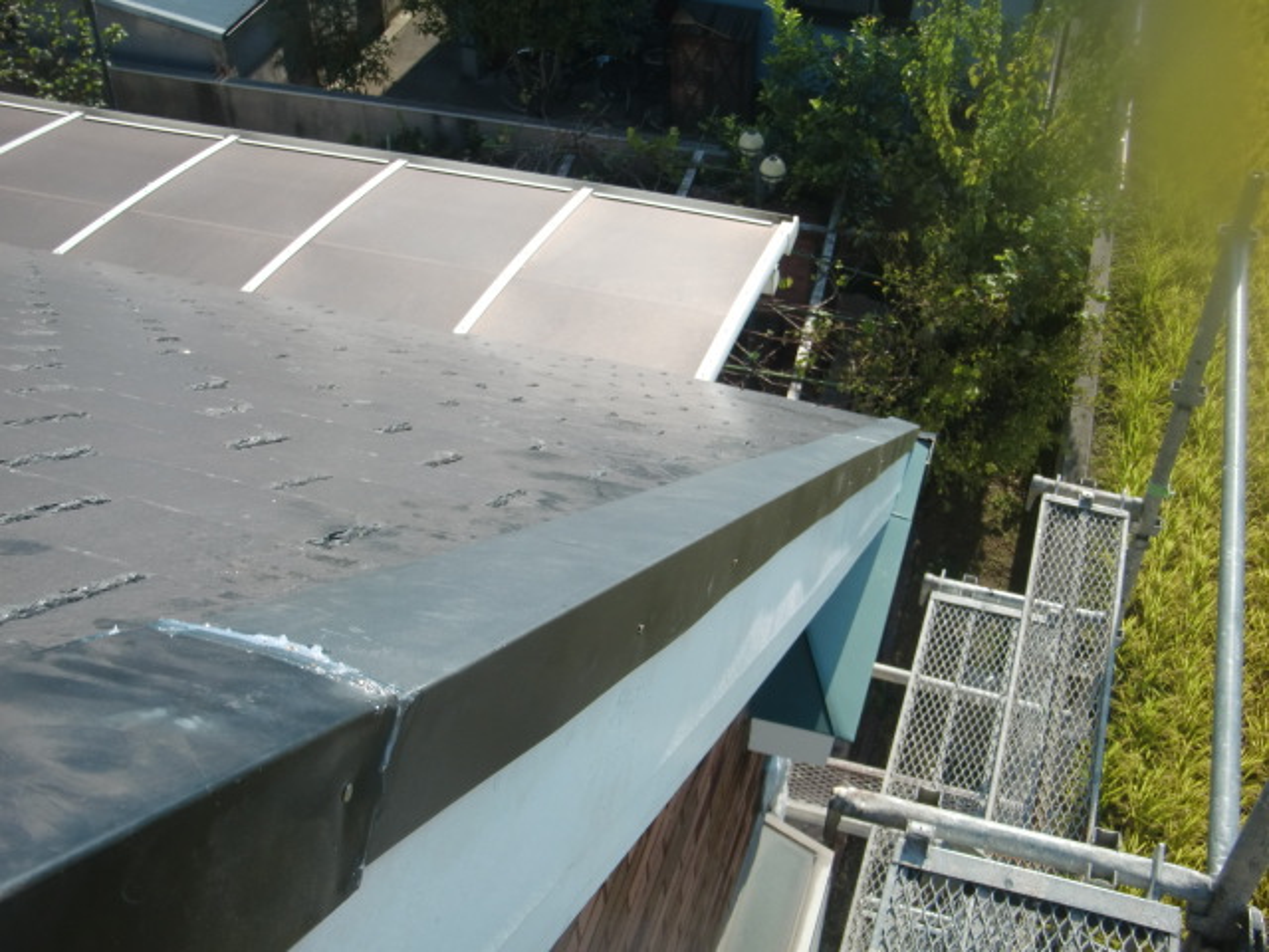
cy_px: 476
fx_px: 1393
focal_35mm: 38
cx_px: 634
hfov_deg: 49.0
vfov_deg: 37.7
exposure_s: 1/400
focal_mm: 6.66
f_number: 3.9
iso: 64
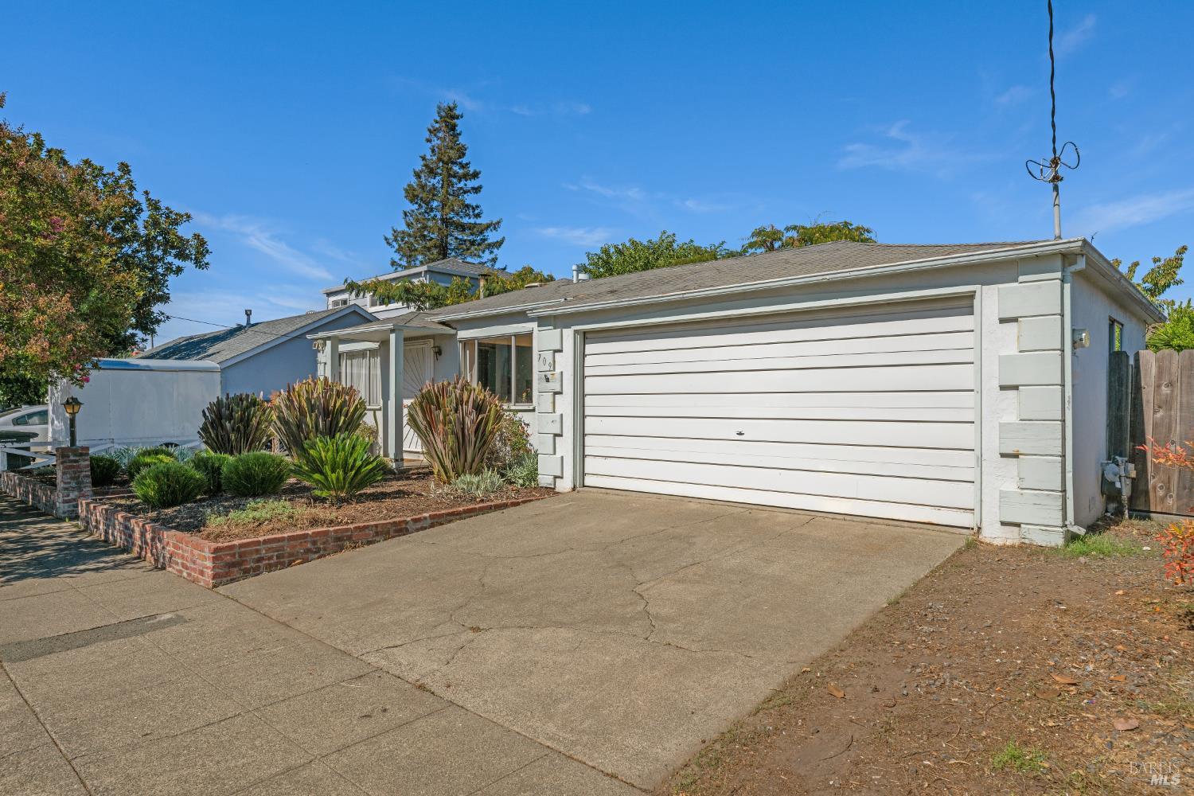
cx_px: 597
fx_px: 696
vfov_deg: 59.5
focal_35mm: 21
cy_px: 398
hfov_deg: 81.2
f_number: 7.1
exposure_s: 1/1250
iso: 64
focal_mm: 21
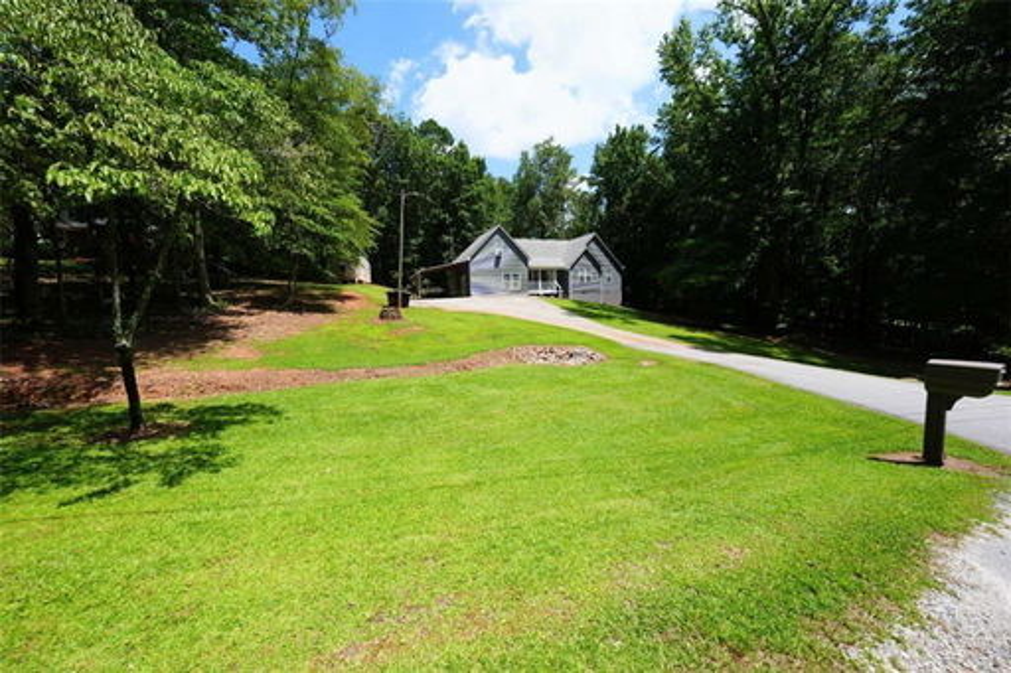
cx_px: 506
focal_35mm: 12
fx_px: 337
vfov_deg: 90.0
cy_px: 336
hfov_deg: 112.6
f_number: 10
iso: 250
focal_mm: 12
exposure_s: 1/320
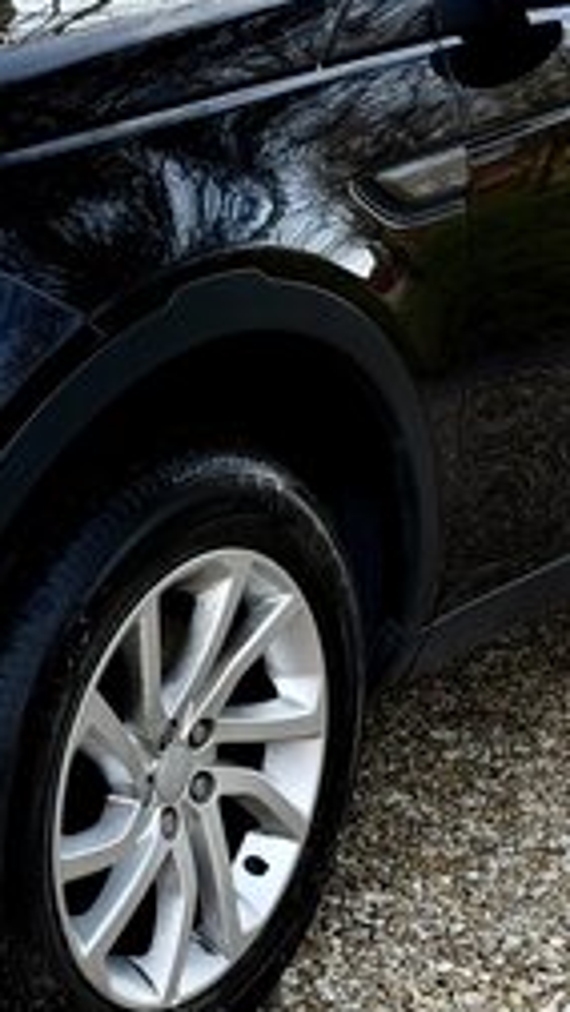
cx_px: 60
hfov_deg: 14.4
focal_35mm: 83
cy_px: 598
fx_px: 2227
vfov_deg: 25.5
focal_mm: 6.76
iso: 80
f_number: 1.78
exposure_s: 1/172
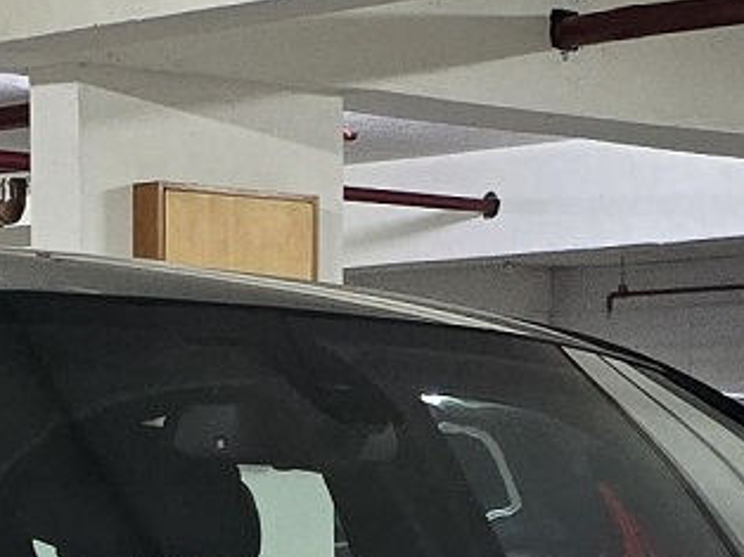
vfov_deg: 8.2
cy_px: 886
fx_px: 3780
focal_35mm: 176
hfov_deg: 11.2
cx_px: 505
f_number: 1.7
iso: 2000
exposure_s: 1/60
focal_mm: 6.3
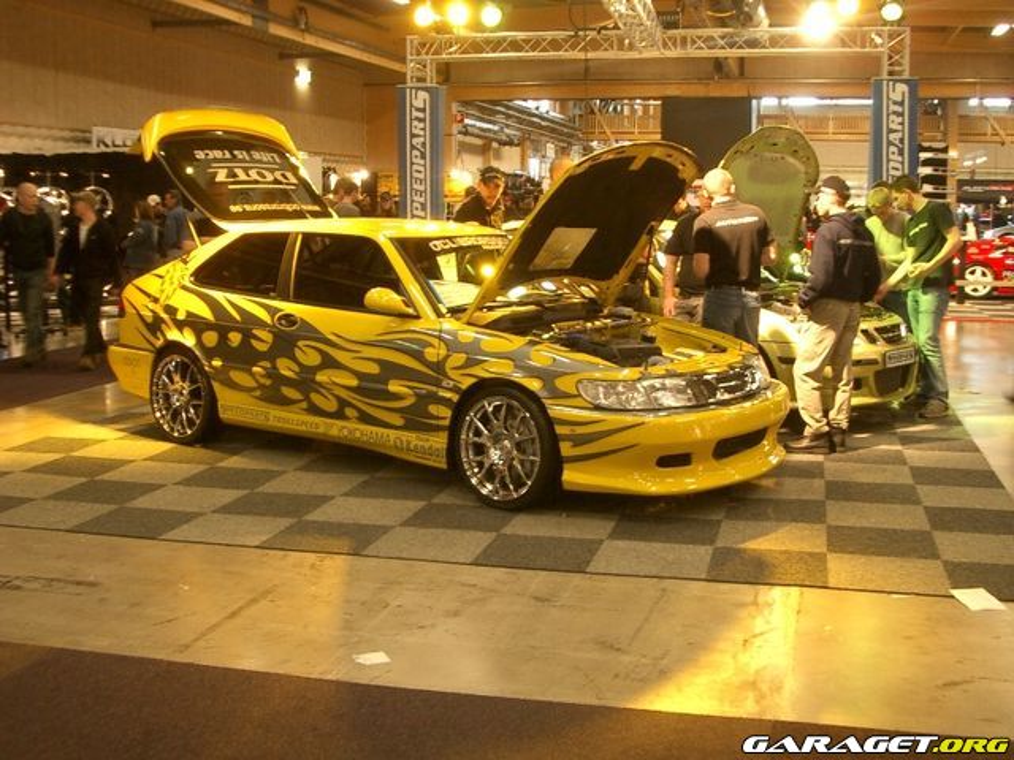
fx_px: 1201
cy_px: 380
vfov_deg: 35.1
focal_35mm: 41
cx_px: 507
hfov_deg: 45.8
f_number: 2.8
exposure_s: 1/10
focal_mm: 6.8
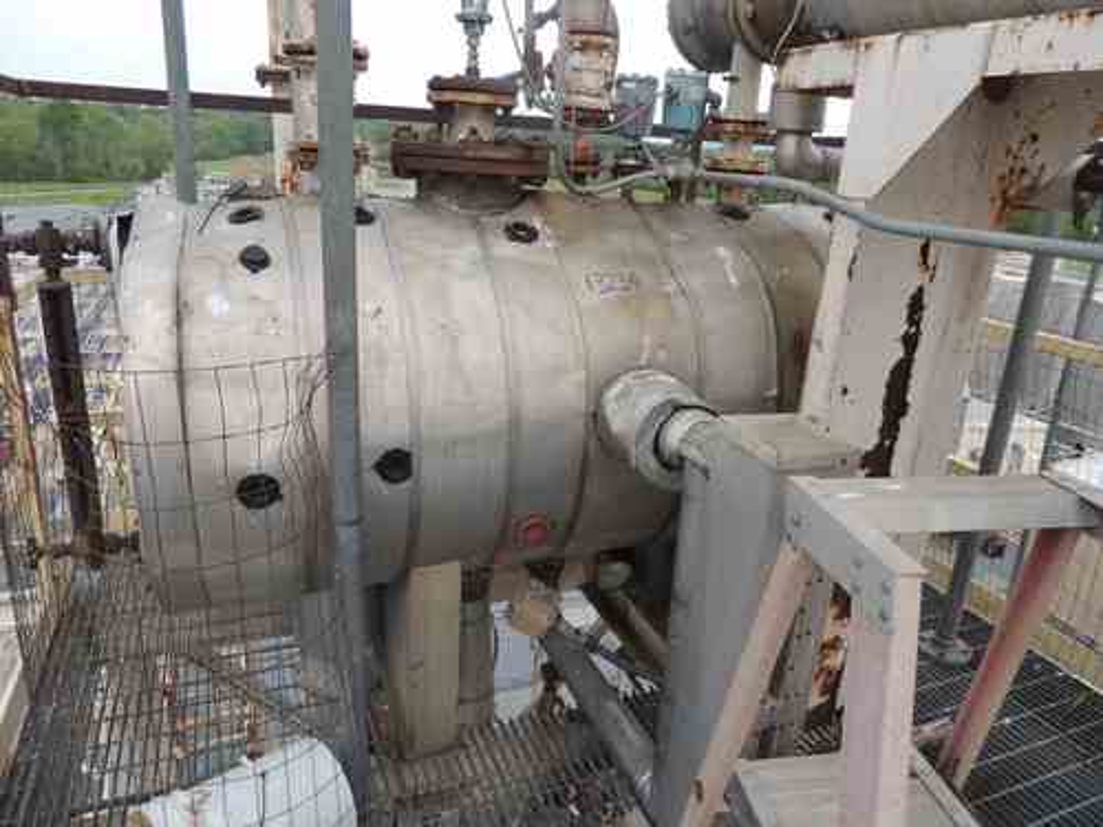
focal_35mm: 24
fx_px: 765
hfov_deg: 71.6
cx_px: 552
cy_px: 414
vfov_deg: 56.8
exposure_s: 1/400
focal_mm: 4.3
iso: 100
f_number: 3
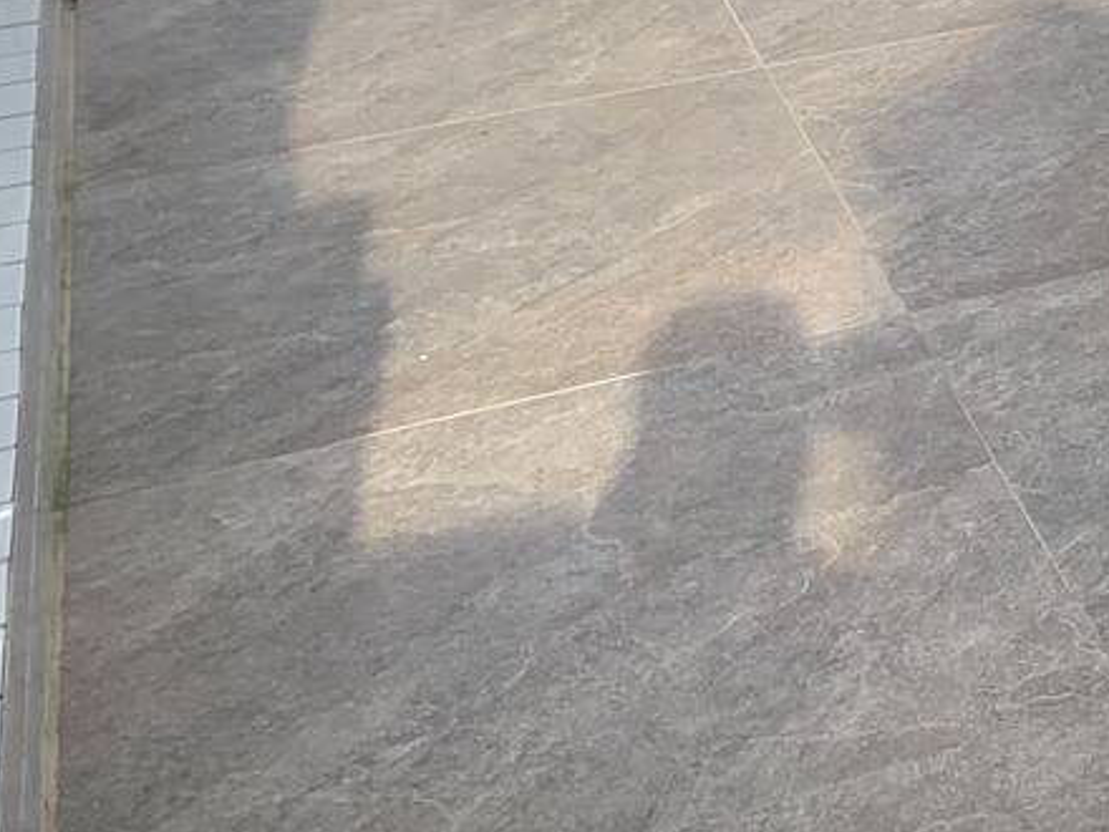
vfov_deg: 16.3
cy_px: -305
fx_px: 2723
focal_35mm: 85
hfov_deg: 19.4
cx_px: 1764
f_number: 1.8
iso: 25
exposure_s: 1/1314
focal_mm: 4.25
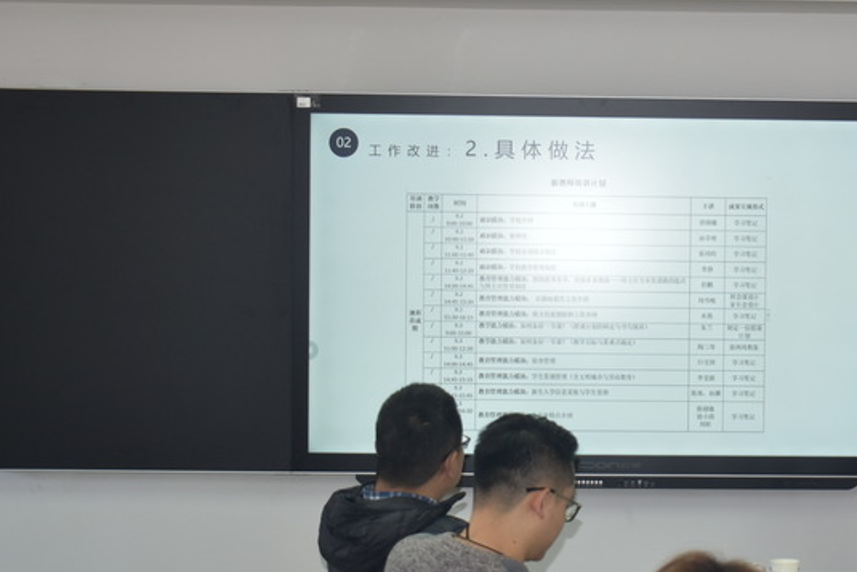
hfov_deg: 23.1
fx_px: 2070
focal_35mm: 87
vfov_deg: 15.7
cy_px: 315
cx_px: 682
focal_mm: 31
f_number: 4.2
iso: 280
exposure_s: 1/30
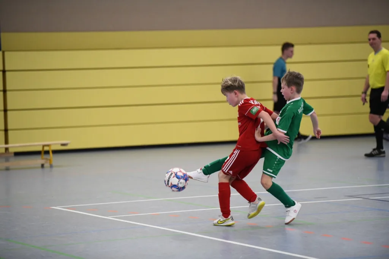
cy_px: 130
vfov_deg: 9.5
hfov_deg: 14.2
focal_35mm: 145
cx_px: 194
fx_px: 1566
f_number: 2.8
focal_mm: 145
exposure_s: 1/1250
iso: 8000
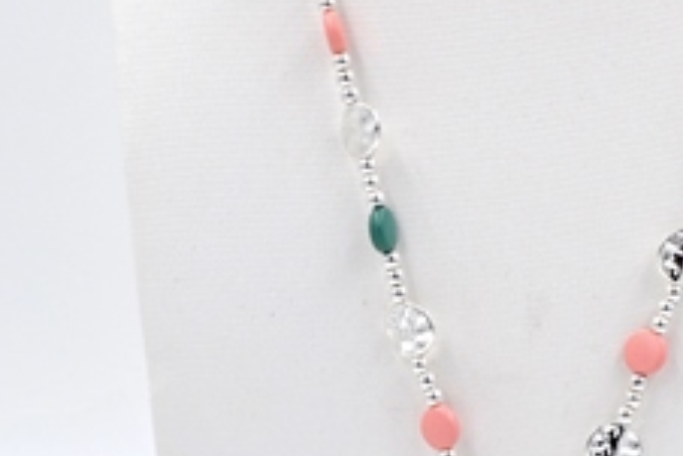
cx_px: 594
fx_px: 2582
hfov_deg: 14.9
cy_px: 208
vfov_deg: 10.1
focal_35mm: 136
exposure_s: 1/200
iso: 100
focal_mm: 32
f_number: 7.1
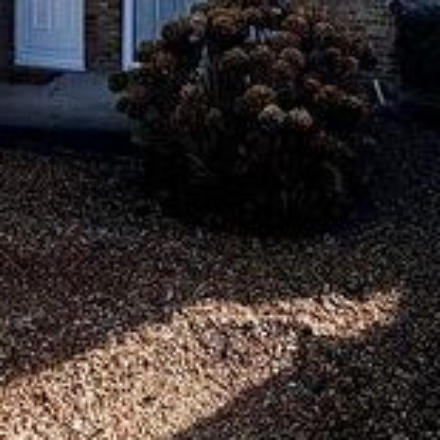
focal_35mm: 56
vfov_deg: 27.2
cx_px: 185
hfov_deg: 30.5
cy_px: -78
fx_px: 805
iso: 40
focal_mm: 2.22
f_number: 2.2
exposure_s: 1/770
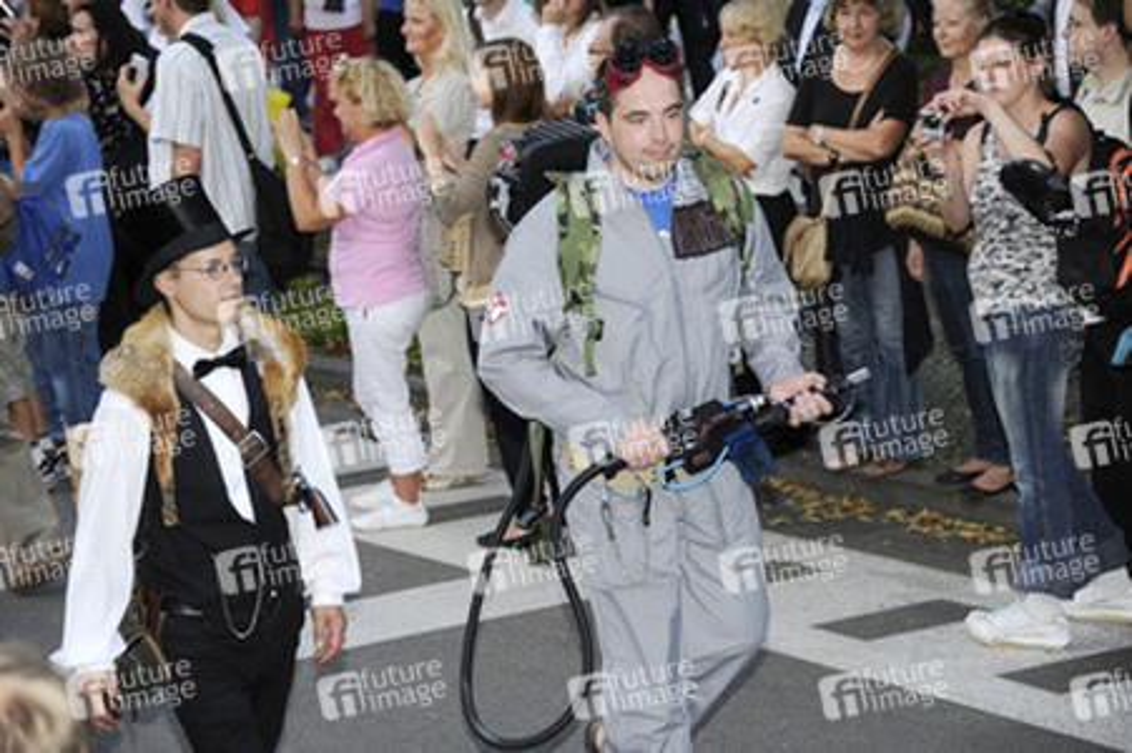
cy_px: 376
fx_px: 3645
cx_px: 566
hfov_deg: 17.7
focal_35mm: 116
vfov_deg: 11.8
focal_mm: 116
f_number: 5.6
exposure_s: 1/160
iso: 500
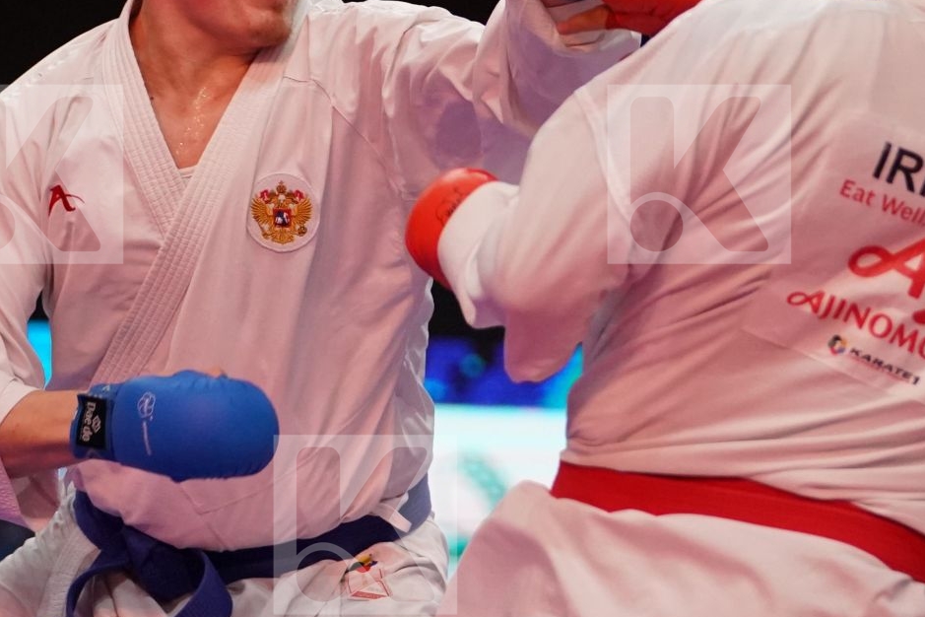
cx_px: 365
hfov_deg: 6.4
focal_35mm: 324
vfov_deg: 4.2
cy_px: 174
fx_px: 8324
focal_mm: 113
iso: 4000
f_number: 2.8
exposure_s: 1/1000
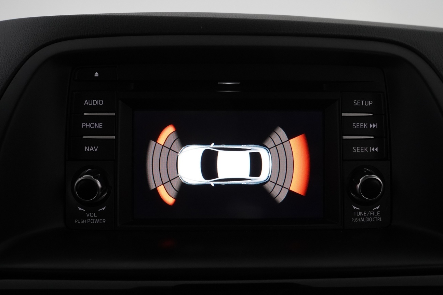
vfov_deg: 37.8
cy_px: 163
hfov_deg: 54.4
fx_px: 431
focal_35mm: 35
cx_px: 230
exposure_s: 1/60
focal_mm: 28
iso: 4000
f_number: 7.1
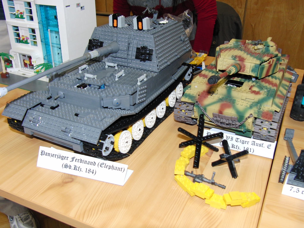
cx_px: 152
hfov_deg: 51.4
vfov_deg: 39.7
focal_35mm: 36
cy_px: 114
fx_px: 316
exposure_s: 1/60
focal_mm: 7.3
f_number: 2.7
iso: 200
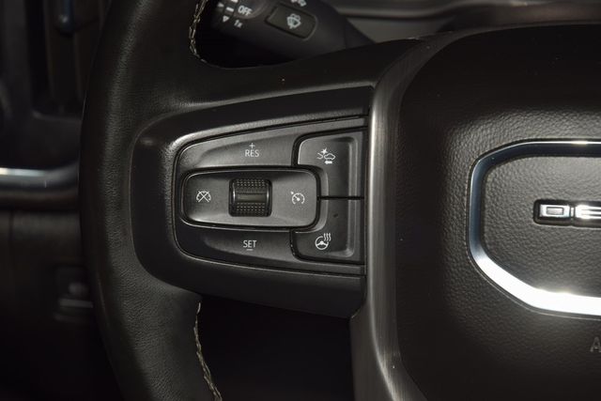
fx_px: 1753
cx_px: 300
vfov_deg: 13.0
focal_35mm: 105
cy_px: 200
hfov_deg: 19.5
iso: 100
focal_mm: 70
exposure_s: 1/125
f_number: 8
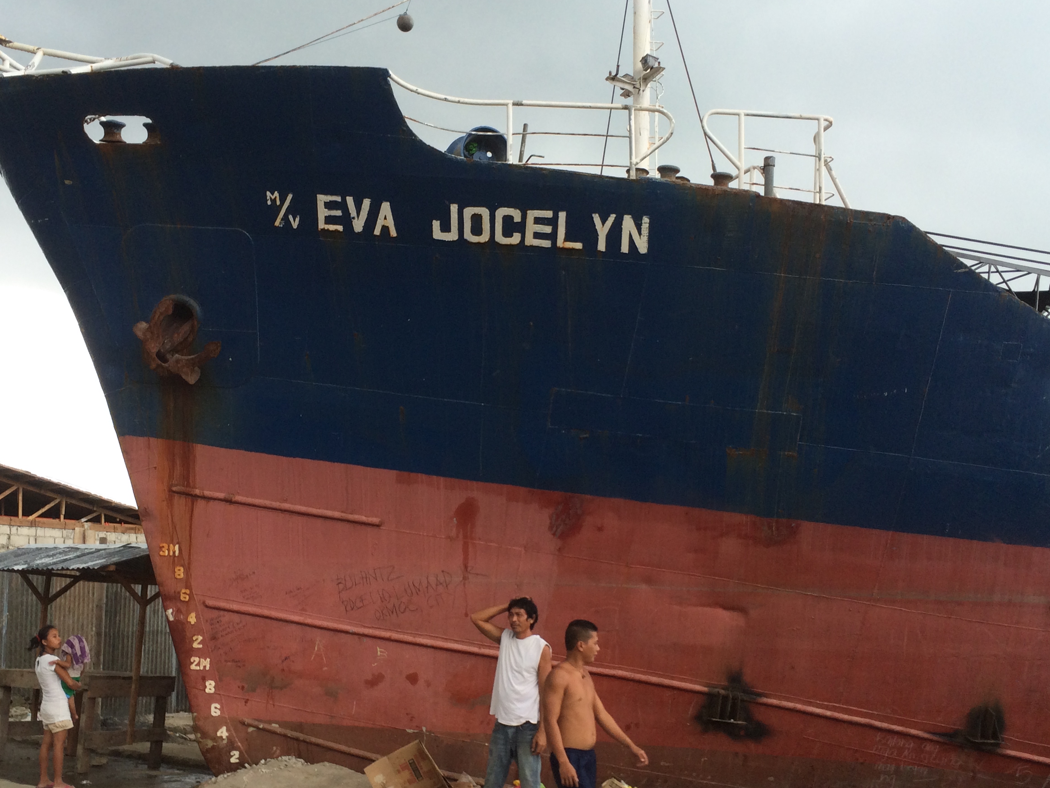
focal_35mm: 42
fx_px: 1274
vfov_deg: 34.3
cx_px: 466
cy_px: 446
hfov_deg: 44.7
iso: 32
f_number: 2.2
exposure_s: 1/240
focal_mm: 4.12
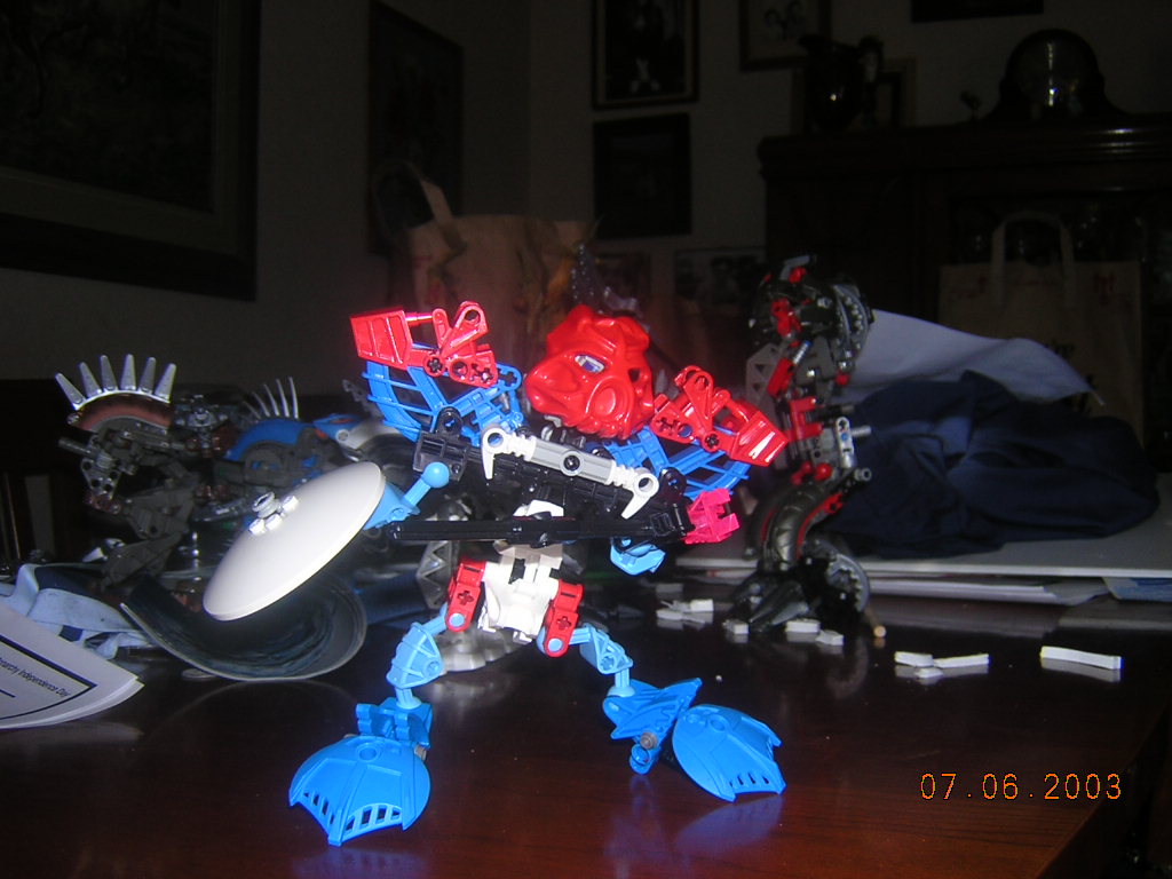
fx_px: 1219
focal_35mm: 36
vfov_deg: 39.7
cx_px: 586
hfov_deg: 51.4
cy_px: 440
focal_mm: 4.7
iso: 100
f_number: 2.6
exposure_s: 1/60.1
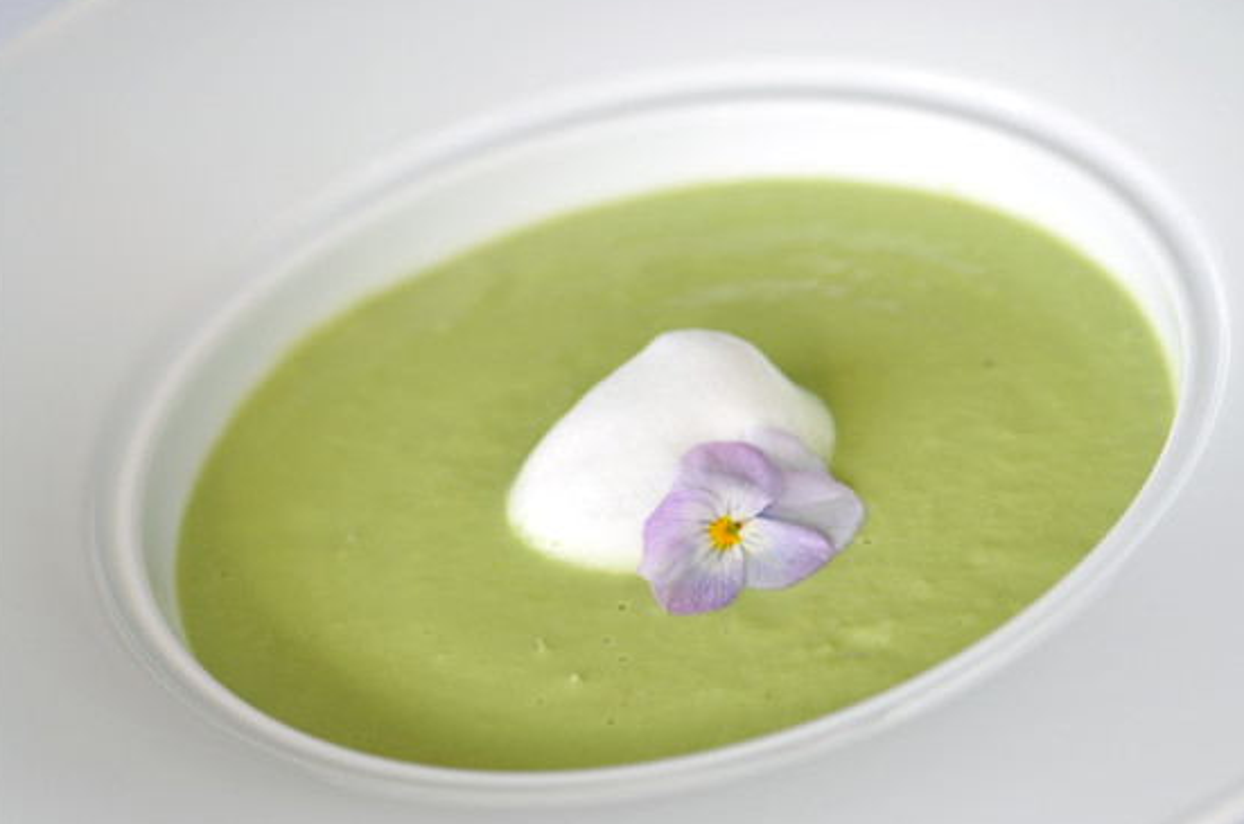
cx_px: 664
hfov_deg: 12.0
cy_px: 415
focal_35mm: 172
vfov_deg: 8.0
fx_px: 5916
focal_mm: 105
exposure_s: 1/125
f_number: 4.5
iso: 200
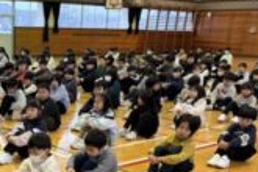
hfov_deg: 33.3
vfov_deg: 22.8
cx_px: 14
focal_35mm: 56
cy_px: 189
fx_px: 401
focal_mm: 6.76
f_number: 1.78
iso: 160
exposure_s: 1/60
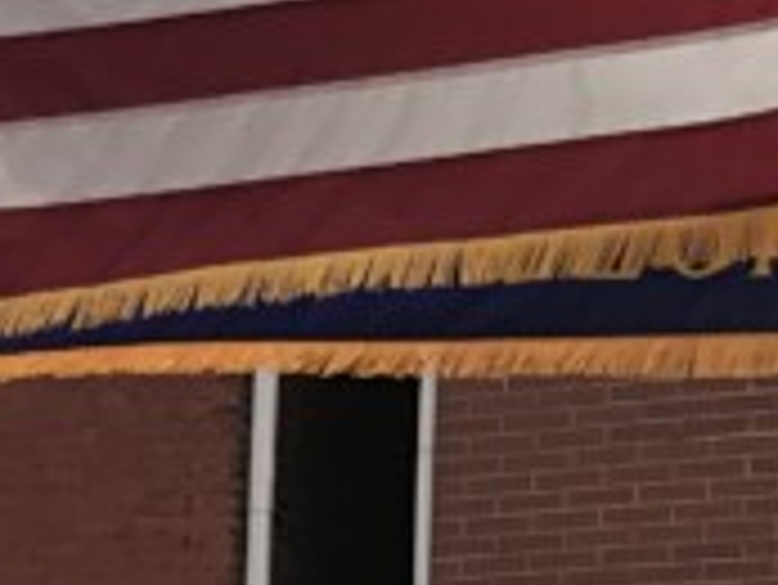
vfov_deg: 8.3
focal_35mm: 166
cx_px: -1367
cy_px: 1364
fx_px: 3733
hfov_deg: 9.8
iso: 20
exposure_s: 1/939
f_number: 1.8
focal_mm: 3.99
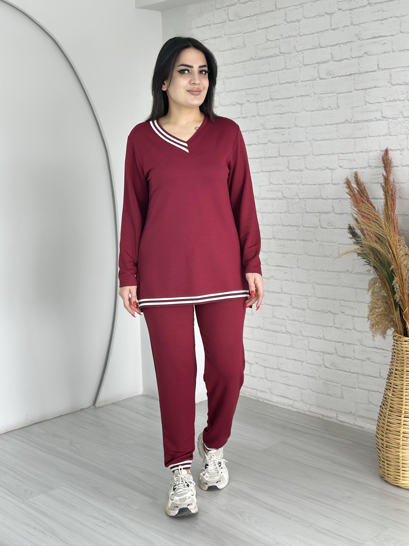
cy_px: 273
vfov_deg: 39.7
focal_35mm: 48
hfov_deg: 30.3
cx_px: 204
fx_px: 756
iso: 80
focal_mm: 6.86
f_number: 1.78
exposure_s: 1/100
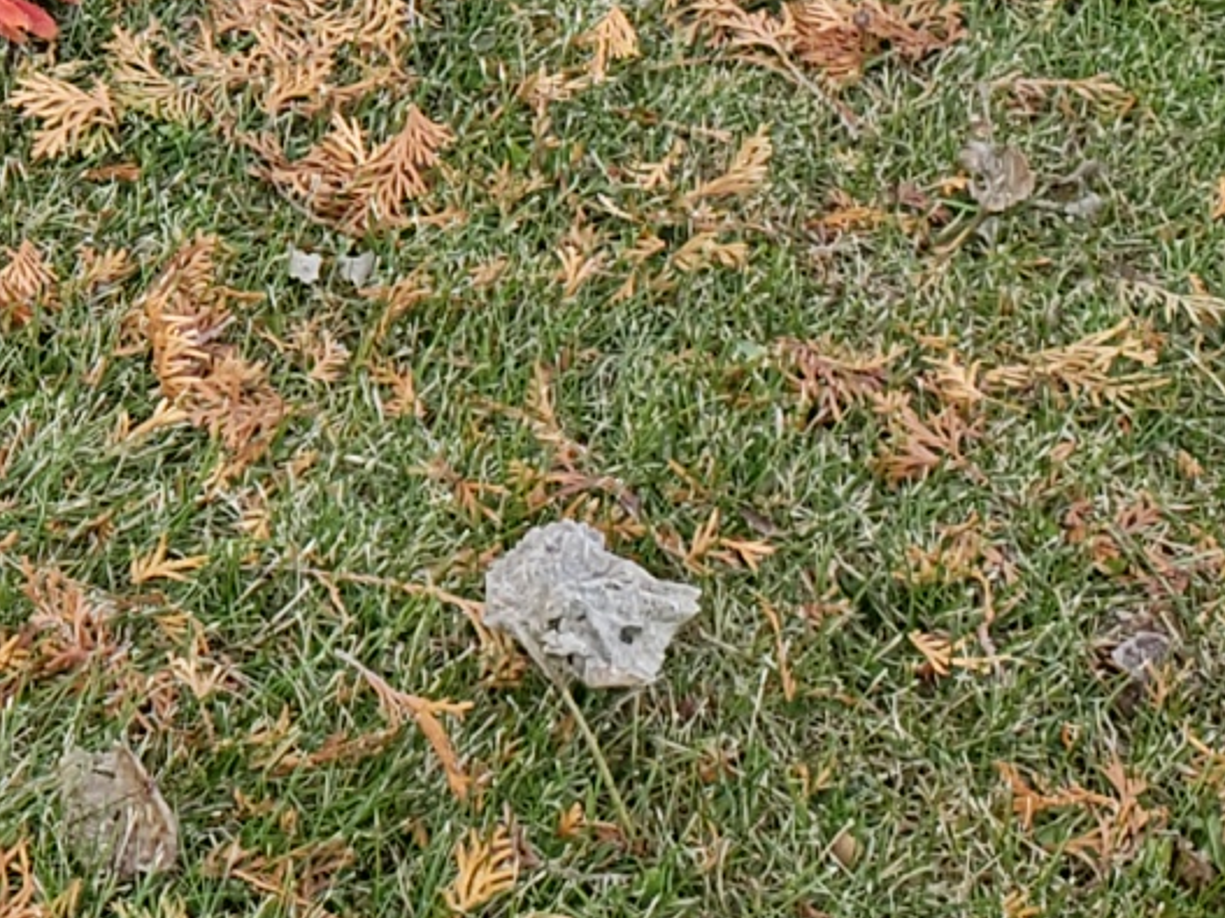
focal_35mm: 142
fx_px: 5024
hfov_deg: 12.1
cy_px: -562
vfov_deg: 10.0
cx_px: -1344
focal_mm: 4.3
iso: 50
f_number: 2.4
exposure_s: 1/240
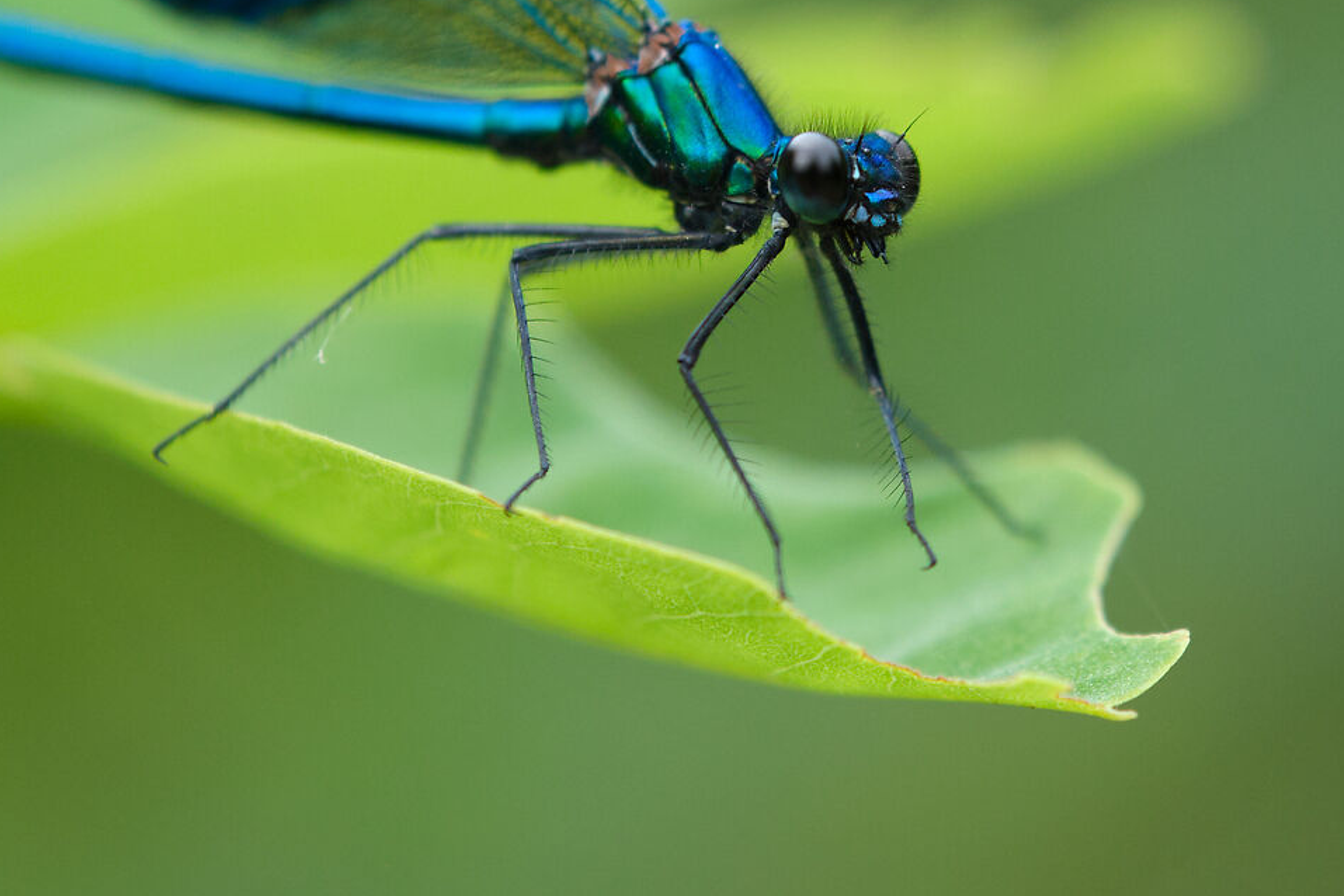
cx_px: 789
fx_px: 11236
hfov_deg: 6.8
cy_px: 103
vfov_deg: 4.6
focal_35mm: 301
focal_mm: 80
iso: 640
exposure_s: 1/1000
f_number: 3.2
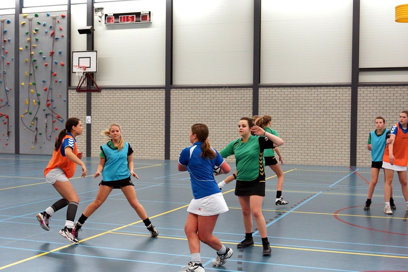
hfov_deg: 37.9
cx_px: 204
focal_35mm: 52
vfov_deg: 25.7
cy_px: 136
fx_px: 595
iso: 1250
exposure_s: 1/250
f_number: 3.2
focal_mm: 35
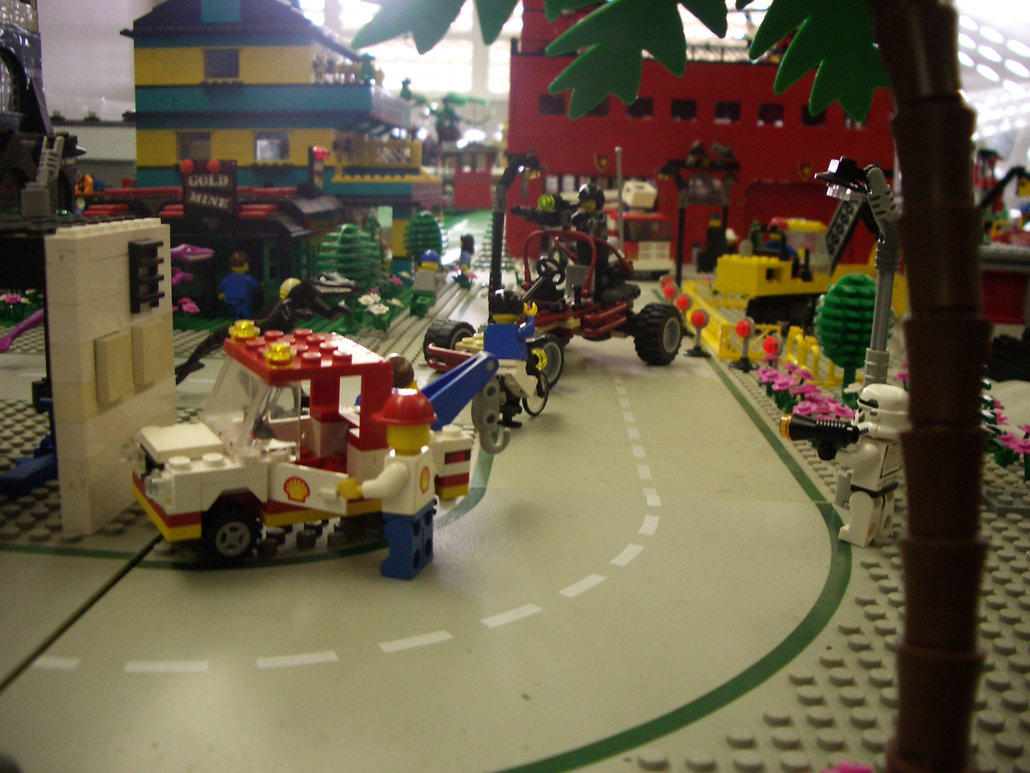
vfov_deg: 40.7
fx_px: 1041
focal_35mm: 35
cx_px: 515
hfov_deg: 52.6
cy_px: 386
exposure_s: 1/60
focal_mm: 5.8
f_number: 2.6
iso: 200
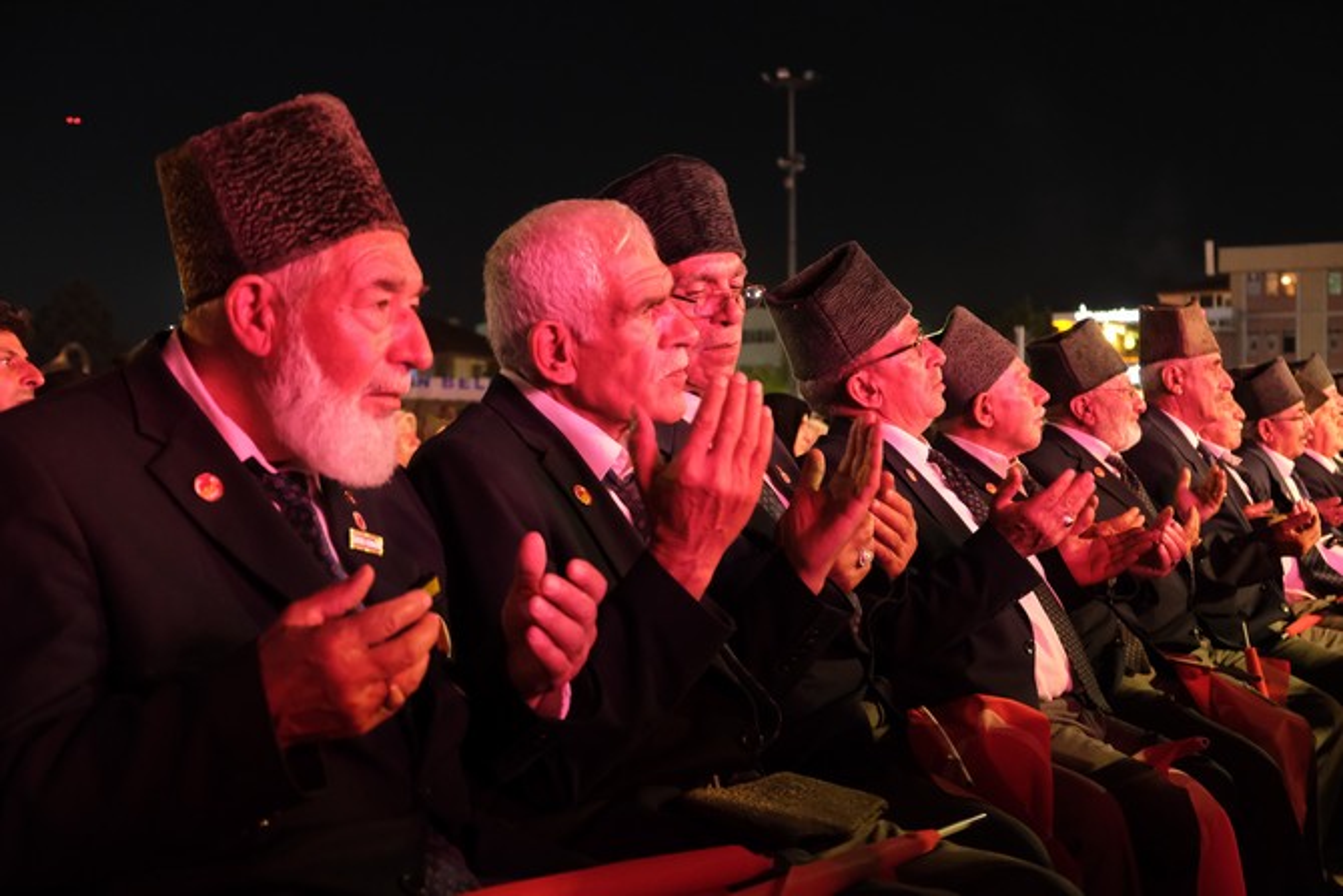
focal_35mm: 47
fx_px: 1754
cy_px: 448
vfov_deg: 28.7
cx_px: 672
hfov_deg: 41.9
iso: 3200
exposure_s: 1/20
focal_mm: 31.5
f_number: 3.6
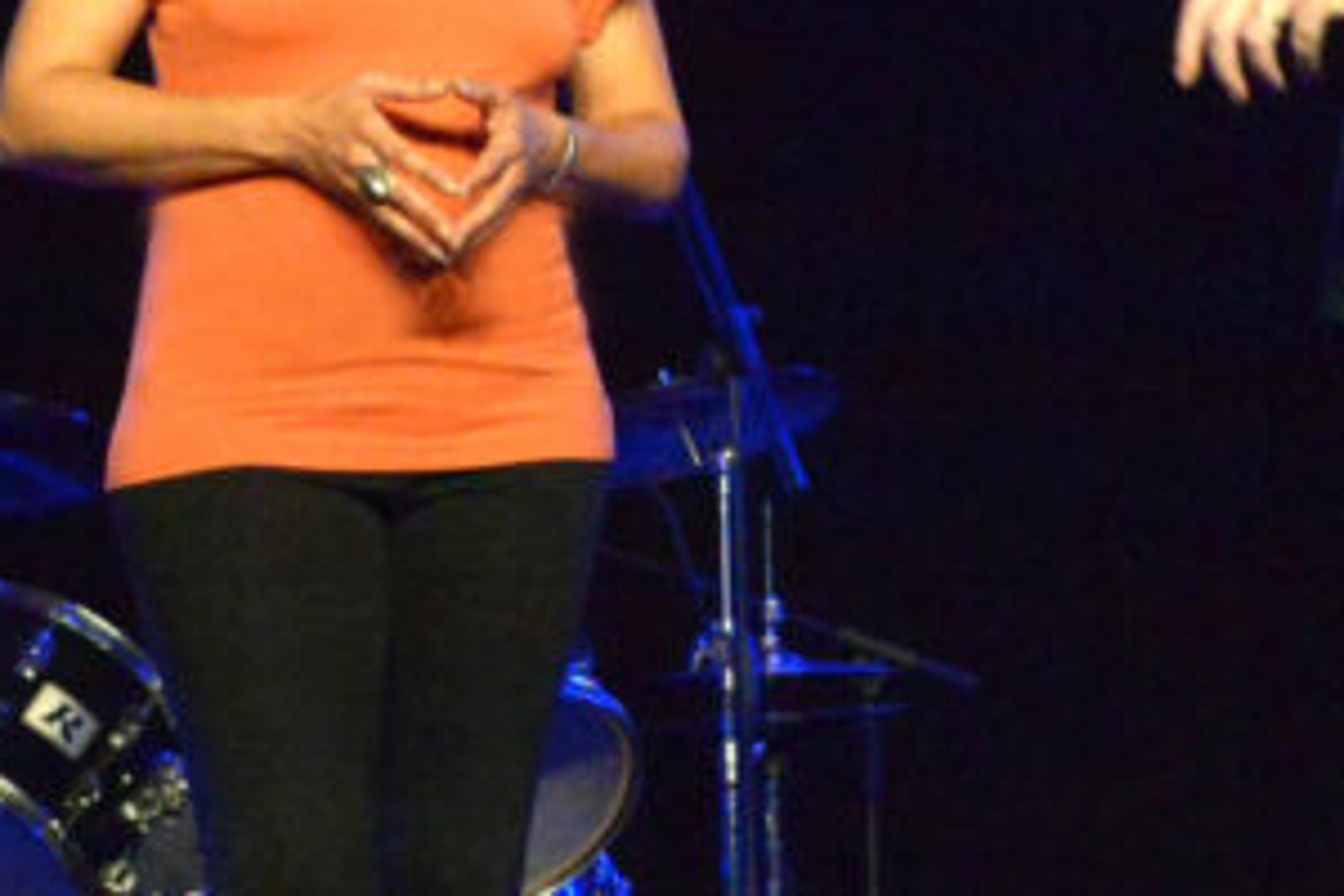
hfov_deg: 10.4
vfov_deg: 6.9
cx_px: 444
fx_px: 7391
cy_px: 157
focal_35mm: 198
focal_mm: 58
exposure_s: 1/200
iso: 12800
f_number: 7.1
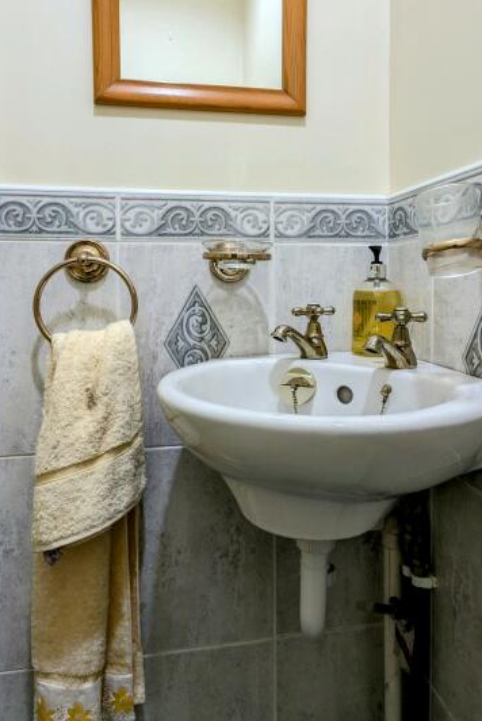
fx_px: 481
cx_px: 245
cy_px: 296
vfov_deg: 73.1
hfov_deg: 53.2
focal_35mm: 24
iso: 43
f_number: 1.95
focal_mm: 2.23
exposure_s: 1/26.6
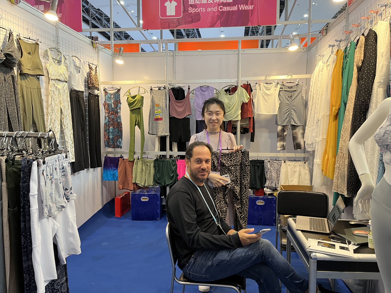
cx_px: 196
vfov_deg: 53.1
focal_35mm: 26
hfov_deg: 67.3
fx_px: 294
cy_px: 146
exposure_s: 1/50
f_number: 1.6
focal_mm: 5.1
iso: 80
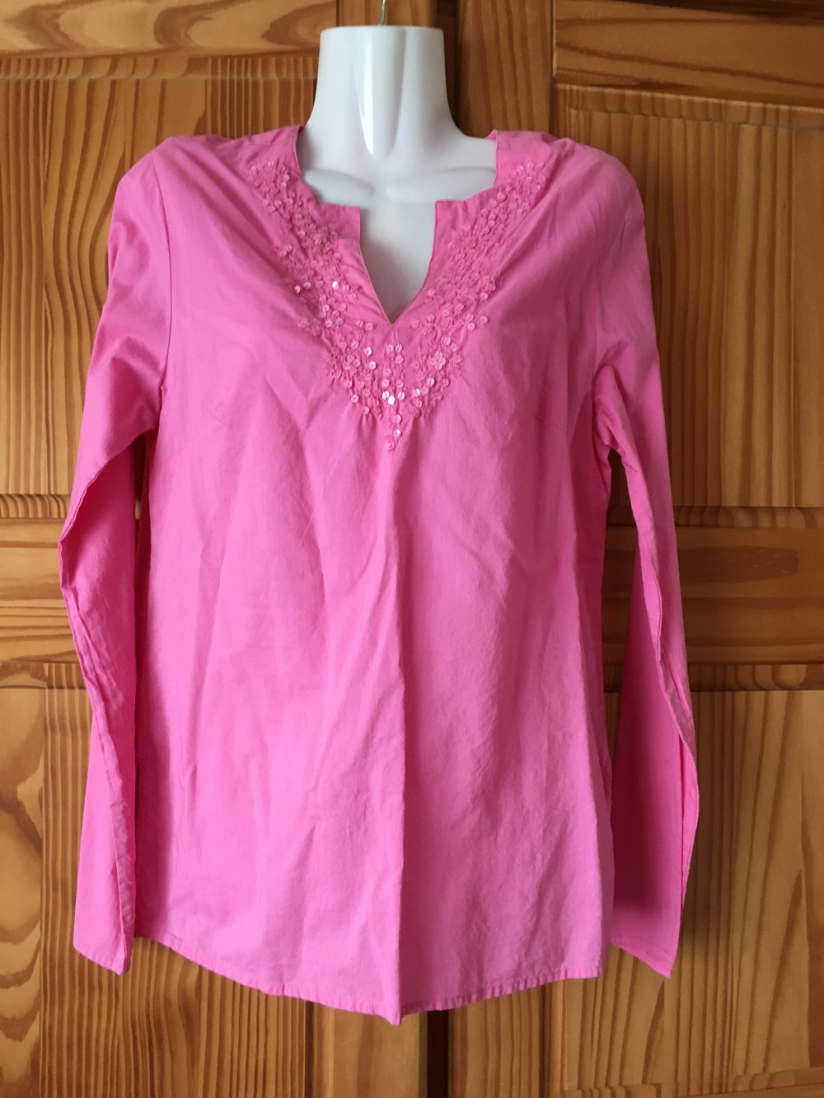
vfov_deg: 61.7
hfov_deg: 48.2
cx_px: 412
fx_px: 920
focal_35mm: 29
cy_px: 549
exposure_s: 1/33
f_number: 2.2
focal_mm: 4.15
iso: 125
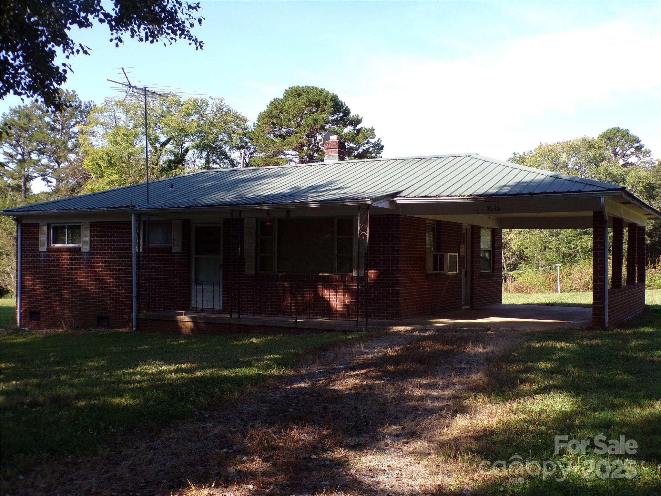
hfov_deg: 50.1
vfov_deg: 38.7
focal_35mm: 37
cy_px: 248
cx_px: 330
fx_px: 707
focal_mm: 6.6
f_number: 4.7
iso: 80
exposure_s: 1/210
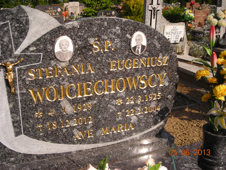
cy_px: 85
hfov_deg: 49.0
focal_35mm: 38
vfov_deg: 37.7
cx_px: 113
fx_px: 248
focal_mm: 6.3
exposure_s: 1/270
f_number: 6.4
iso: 50
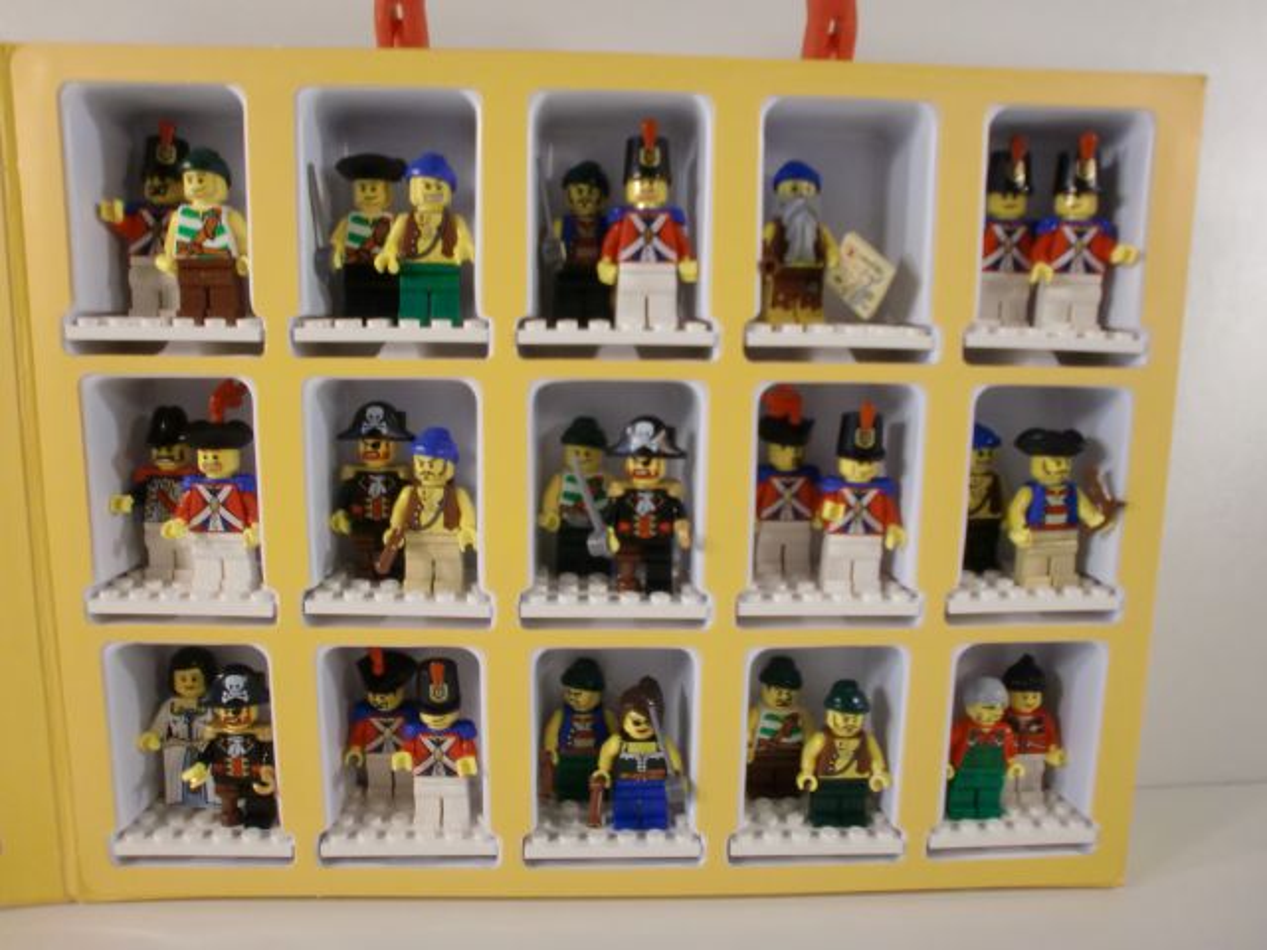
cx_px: 634
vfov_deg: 53.1
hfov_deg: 67.3
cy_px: 475
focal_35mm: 26
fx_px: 952
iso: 250
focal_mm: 4.65
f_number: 2.6
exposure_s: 1/60
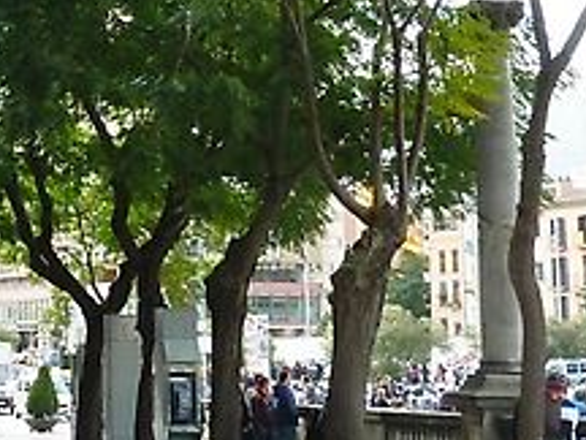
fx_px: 1761
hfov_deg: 18.2
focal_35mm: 104
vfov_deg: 14.1
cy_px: 67
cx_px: -52
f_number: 4
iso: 80
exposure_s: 1/100
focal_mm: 4.1
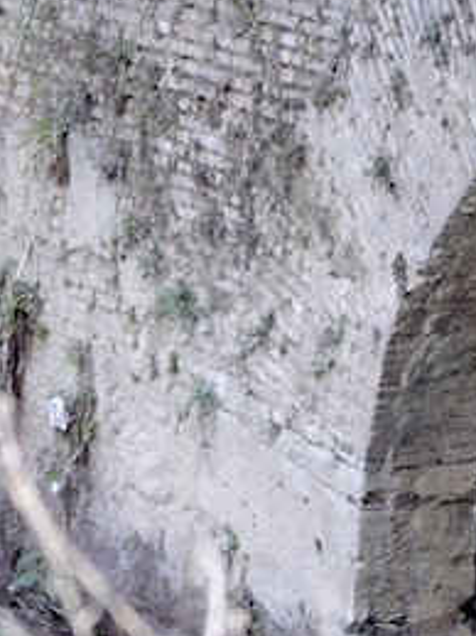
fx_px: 5631
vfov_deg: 6.4
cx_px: 361
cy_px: -124
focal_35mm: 307
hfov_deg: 4.8
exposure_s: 1/100
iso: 400
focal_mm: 55
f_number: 5
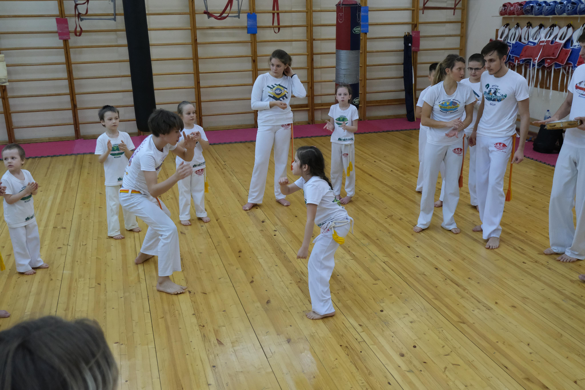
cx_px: 292
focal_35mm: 37
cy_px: 195
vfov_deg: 35.9
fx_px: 601
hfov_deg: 51.9
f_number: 4.4
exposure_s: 1/320
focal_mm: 24.9
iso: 4000
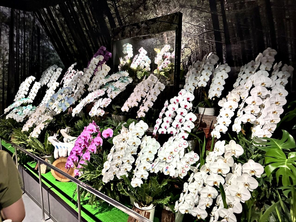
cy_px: 111
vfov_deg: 56.8
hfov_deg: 71.6
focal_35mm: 24
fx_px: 205
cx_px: 148
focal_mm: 6.8
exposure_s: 1/60
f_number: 1.8
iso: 800
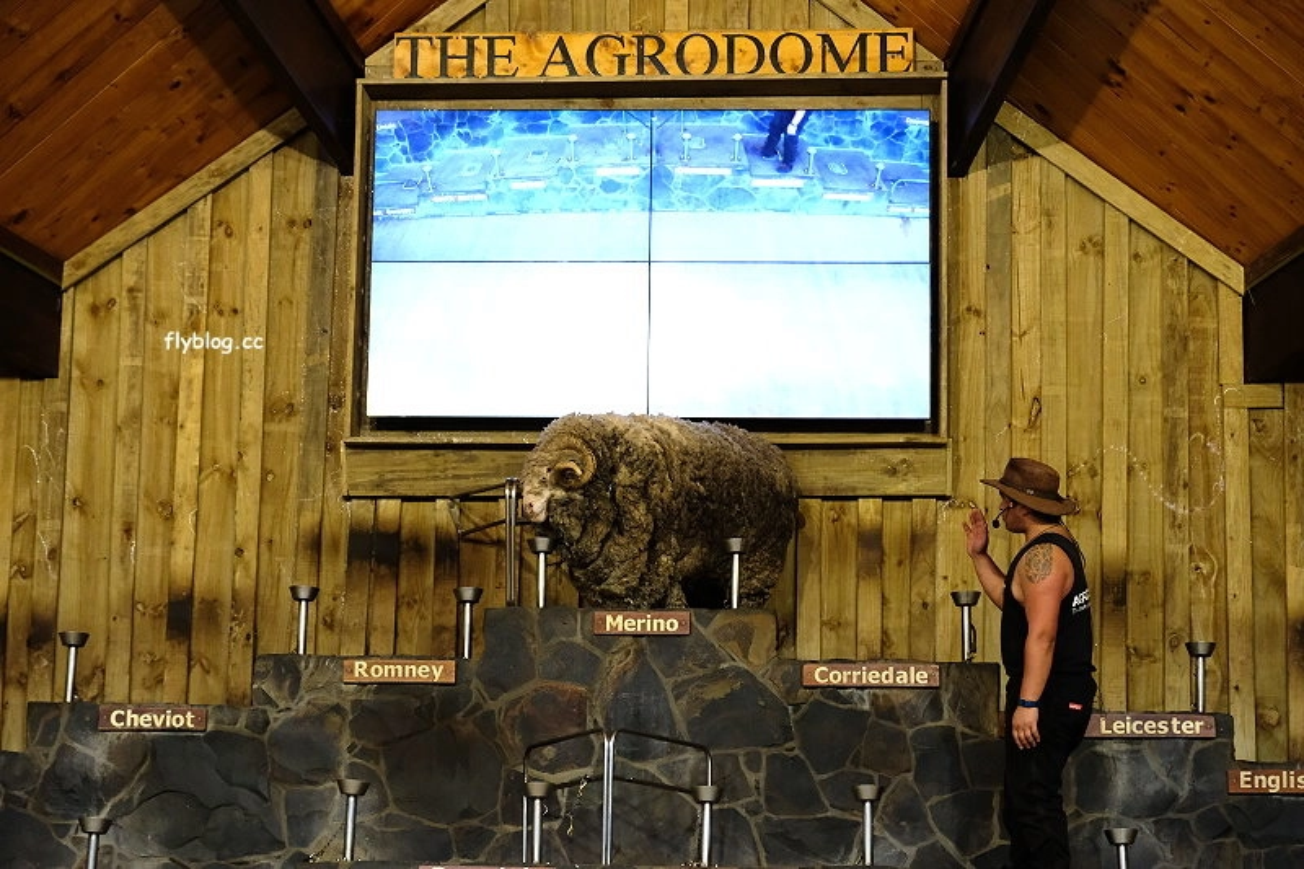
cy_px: 434
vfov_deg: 16.4
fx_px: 3006
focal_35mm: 83
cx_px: 652
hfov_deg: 24.5
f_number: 4
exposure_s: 1/160
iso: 4000
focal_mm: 55
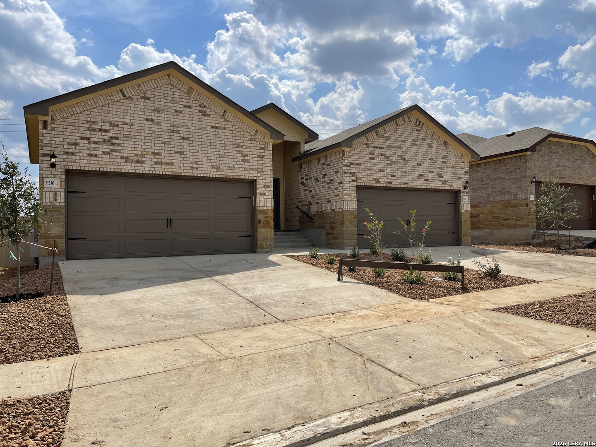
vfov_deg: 53.1
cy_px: 224
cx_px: 298
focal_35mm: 26
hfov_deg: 67.3
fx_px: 448
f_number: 1.6
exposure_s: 1/9174
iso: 32
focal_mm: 5.1
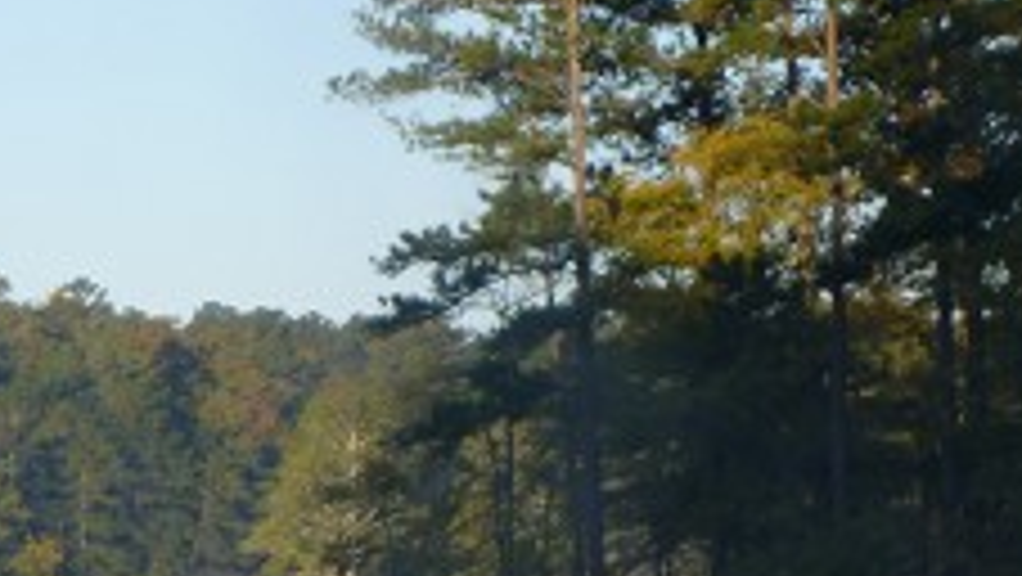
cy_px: 594
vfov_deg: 4.1
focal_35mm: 295
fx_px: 7999
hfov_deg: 7.3
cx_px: 9
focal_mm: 22.8
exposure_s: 1/125
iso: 100
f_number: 5.9
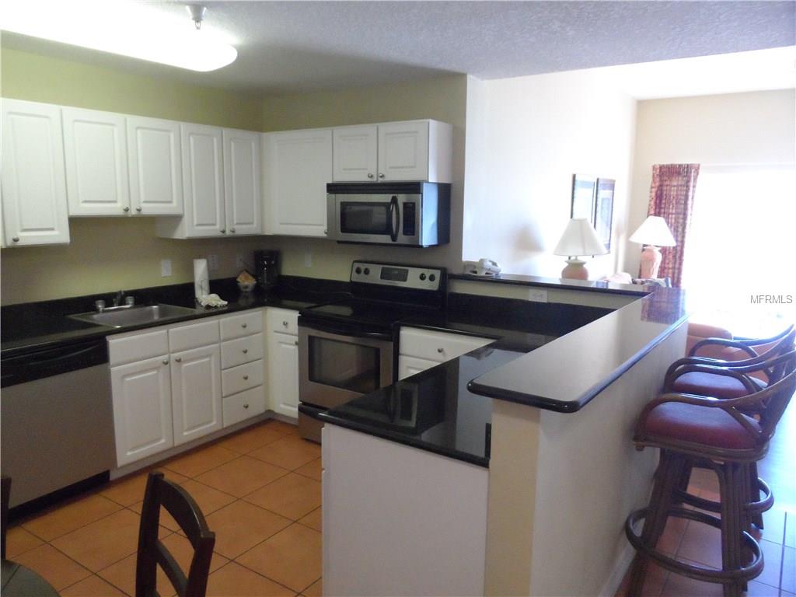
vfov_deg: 56.8
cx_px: 398
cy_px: 298
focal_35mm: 24
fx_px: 552
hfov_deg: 71.6
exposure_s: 1/30
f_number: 3.2
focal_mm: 4
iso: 480
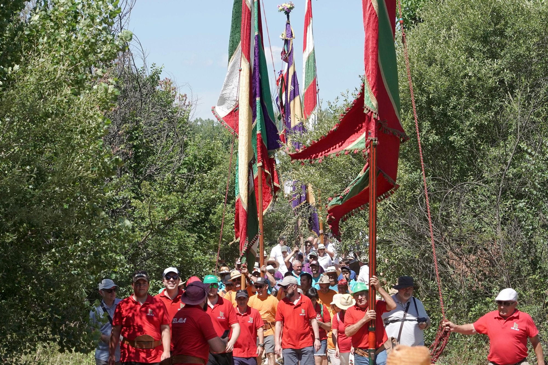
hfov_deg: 13.1
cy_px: 182
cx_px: 274
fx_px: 2390
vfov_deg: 8.7
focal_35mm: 157
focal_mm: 105
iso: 320
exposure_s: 1/500
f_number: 8
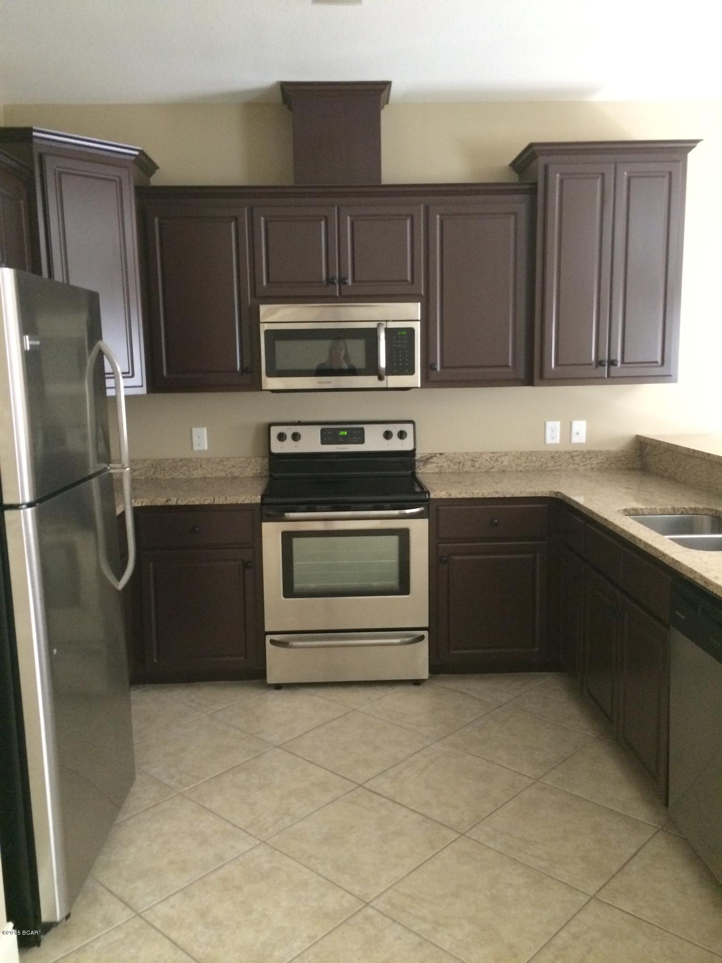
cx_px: 361
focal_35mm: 29
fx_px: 806
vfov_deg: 61.7
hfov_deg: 48.2
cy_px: 482
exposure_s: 1/15
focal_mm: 4.15
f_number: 2.2
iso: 320
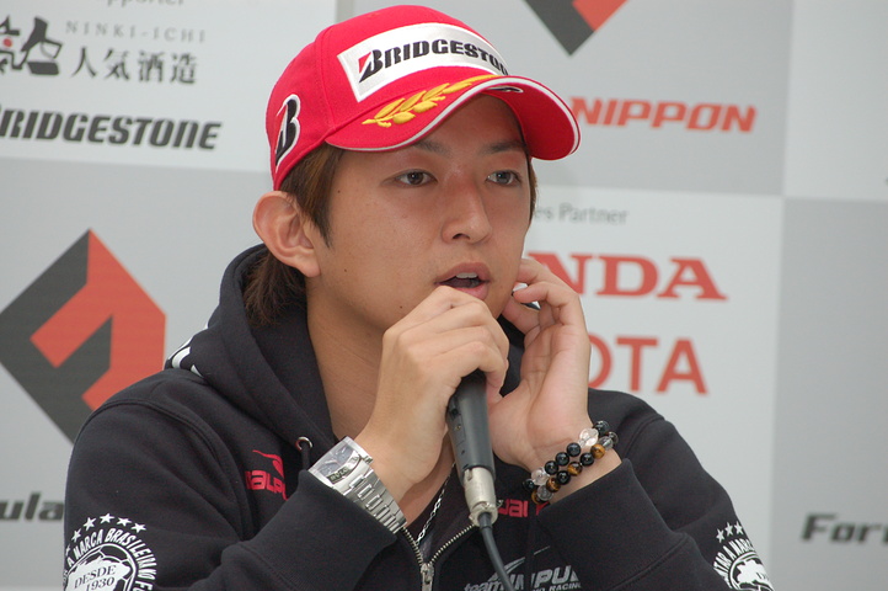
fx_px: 5545
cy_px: 296
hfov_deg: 9.2
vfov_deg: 6.1
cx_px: 444
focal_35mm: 225
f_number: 8
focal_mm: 150
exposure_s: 1/60
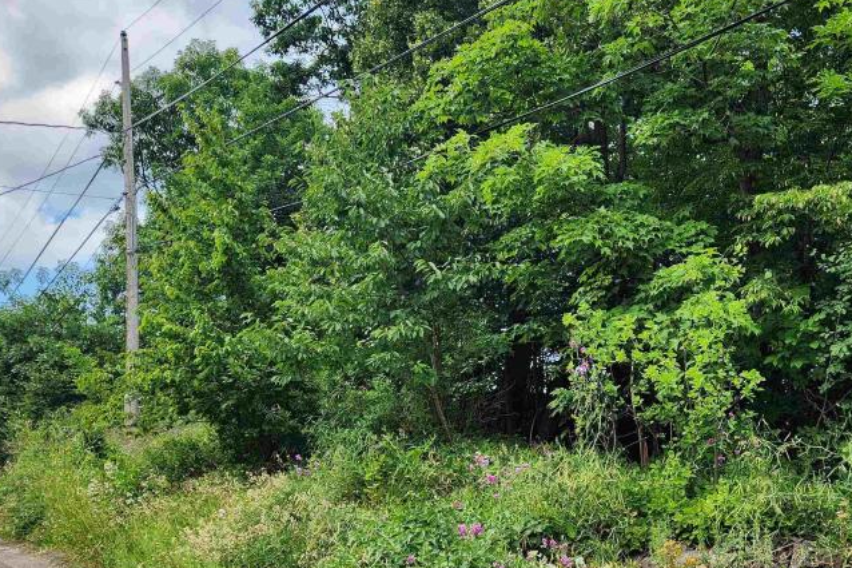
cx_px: 580
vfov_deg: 36.3
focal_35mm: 36
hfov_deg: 52.0
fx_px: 852
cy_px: 401
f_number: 1.8
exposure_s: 1/490
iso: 20
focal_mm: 5.4
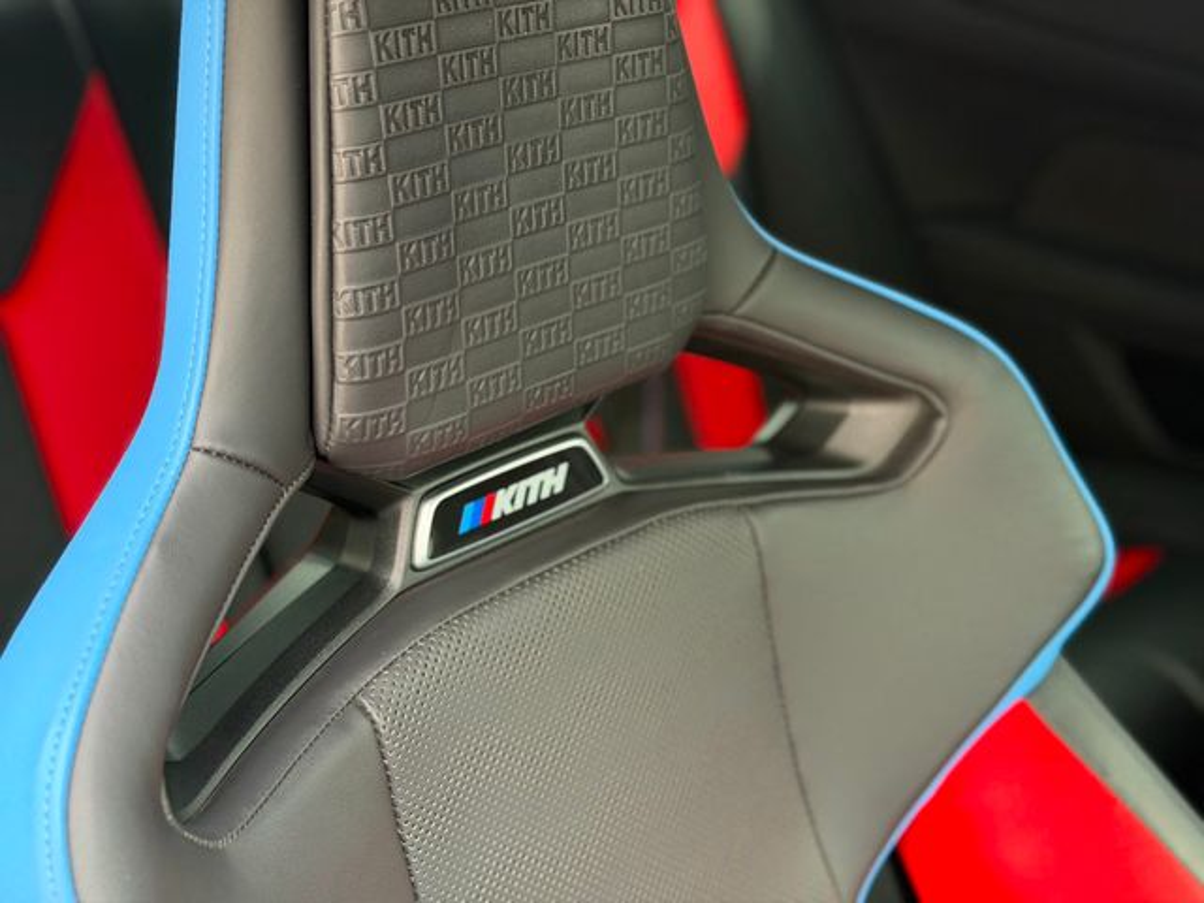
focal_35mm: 48
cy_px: 452
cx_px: 602
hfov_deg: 39.7
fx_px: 1670
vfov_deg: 30.3
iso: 200
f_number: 1.78
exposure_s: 1/168
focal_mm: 6.76
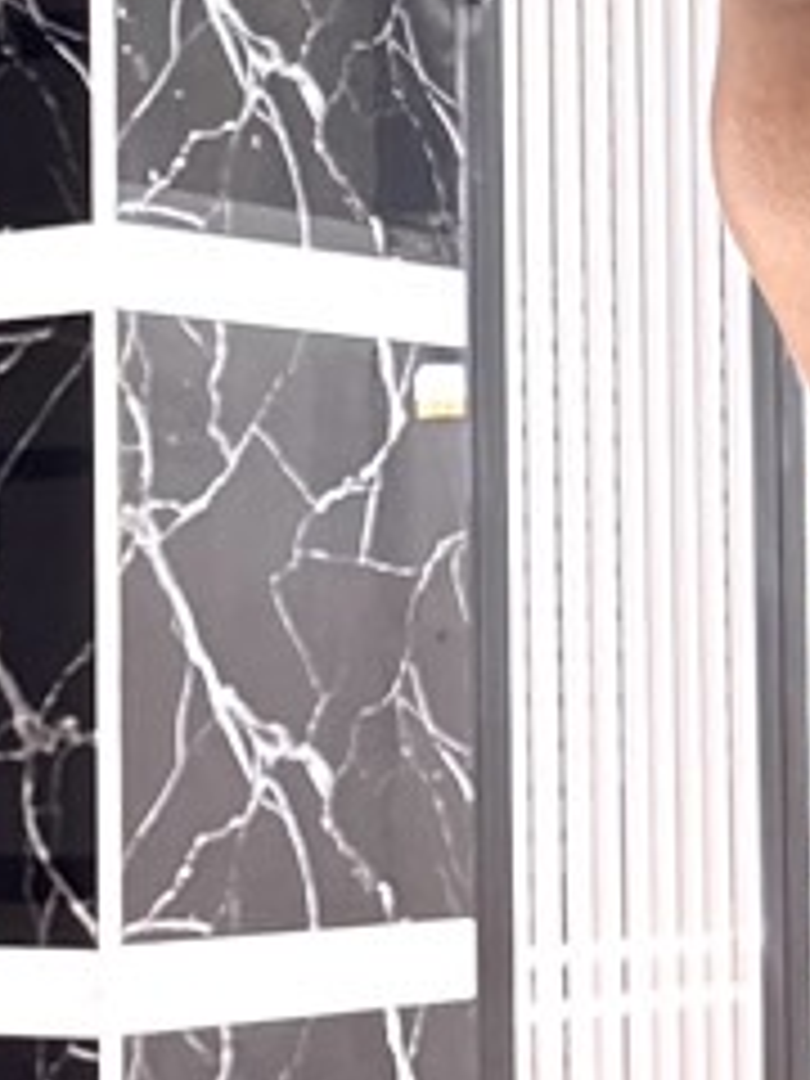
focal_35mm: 128
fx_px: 3994
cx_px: 441
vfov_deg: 15.4
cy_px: 477
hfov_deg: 11.6
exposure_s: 1/149
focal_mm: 2.69
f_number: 1.9
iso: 32
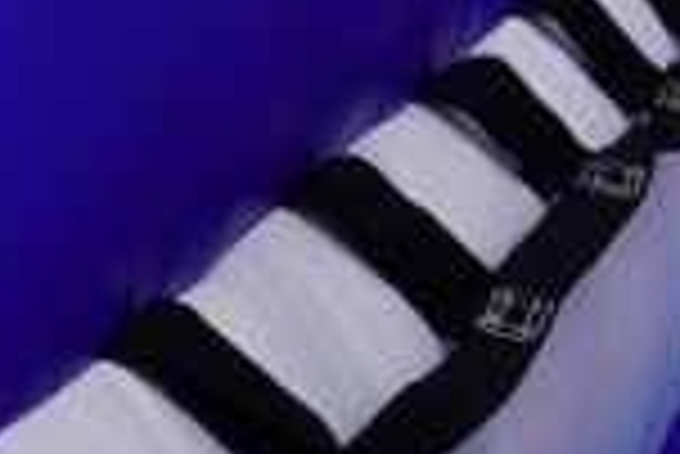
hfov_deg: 11.0
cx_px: 1531
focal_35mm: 163
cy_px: -703
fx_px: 3082
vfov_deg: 7.7
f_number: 7.1
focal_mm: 16
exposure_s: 1/500
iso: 100
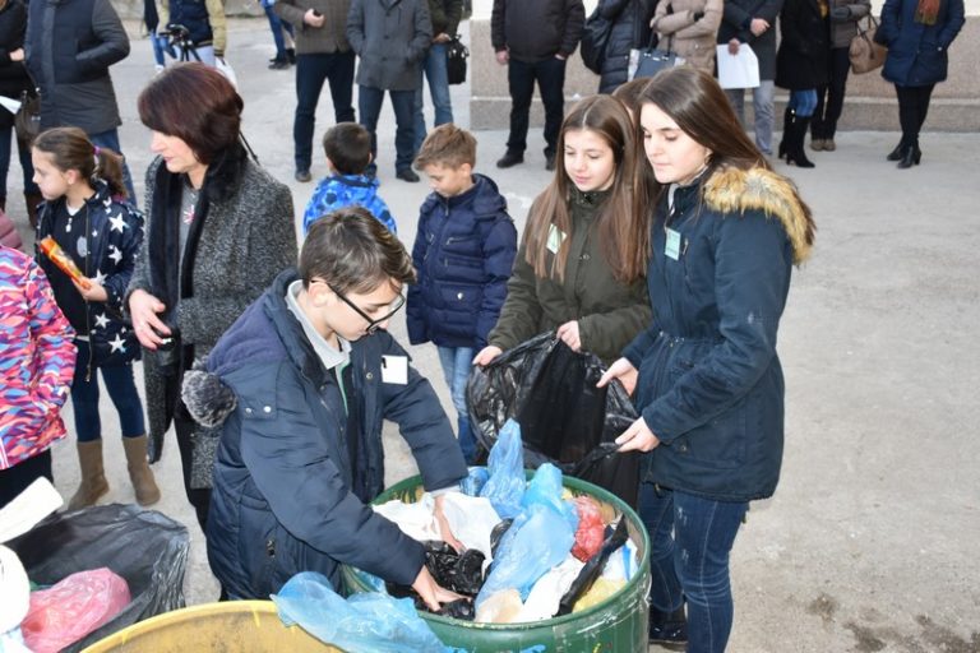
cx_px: 490
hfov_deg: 47.9
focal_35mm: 40
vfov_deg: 33.0
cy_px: 326
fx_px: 1102
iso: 220
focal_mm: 27
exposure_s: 1/125
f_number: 5.6
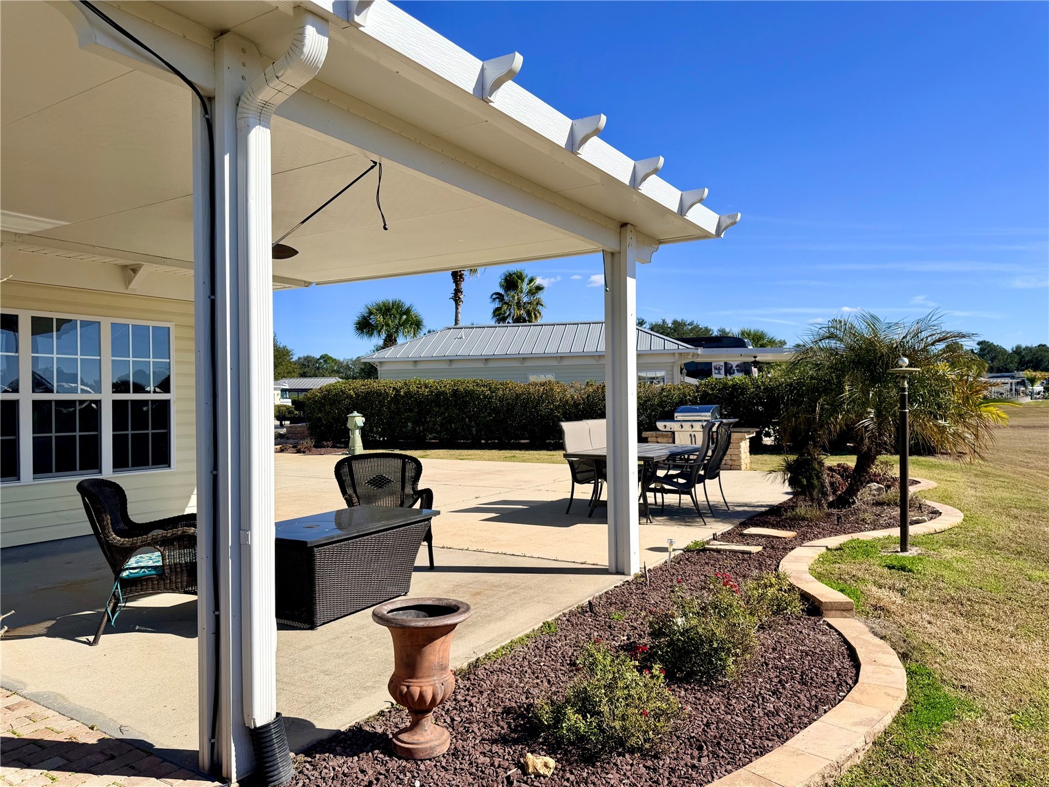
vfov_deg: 56.8
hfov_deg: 71.6
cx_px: 524
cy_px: 394
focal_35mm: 24
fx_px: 727
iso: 80
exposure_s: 1/6173
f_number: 1.78
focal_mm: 6.76
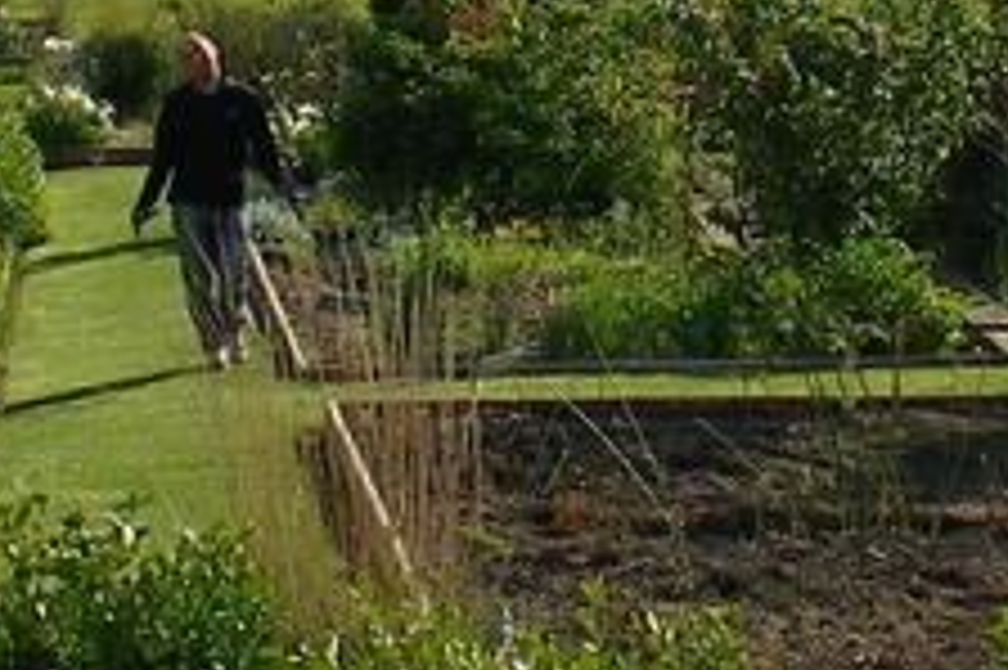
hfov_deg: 11.4
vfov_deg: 7.5
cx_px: 657
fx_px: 5064
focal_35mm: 181
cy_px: 22
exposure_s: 1/400
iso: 64
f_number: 4.6
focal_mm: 6.3
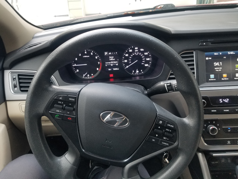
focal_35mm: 26
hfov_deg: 67.3
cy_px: 90
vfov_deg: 53.1
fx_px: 179
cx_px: 119
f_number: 1.7
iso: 160
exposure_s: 1/40
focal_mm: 4.25
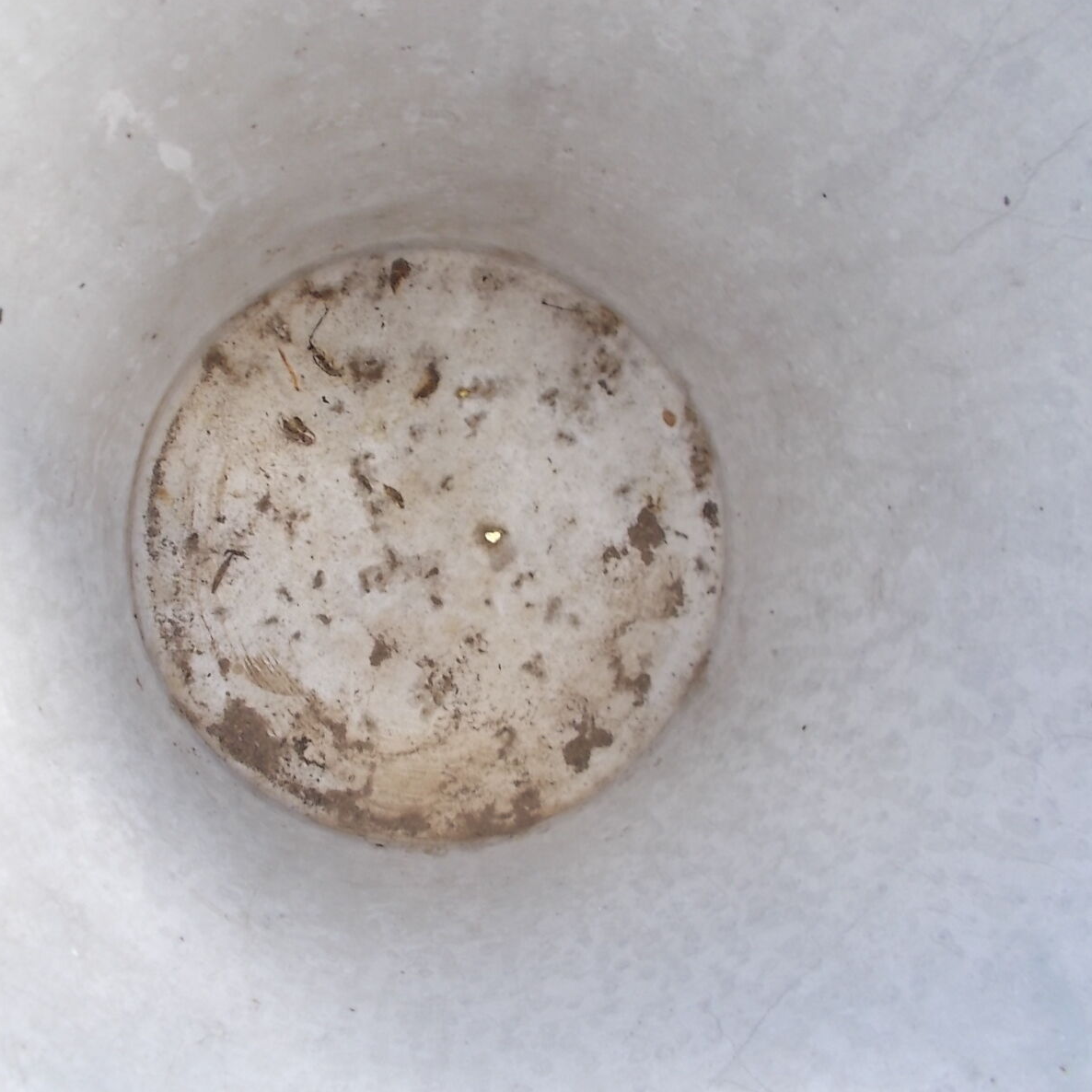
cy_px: 548
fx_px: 1106
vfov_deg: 52.5
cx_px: 436
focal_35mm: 31
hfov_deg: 52.2
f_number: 3.2
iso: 125
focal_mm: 4.6
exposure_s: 1/25
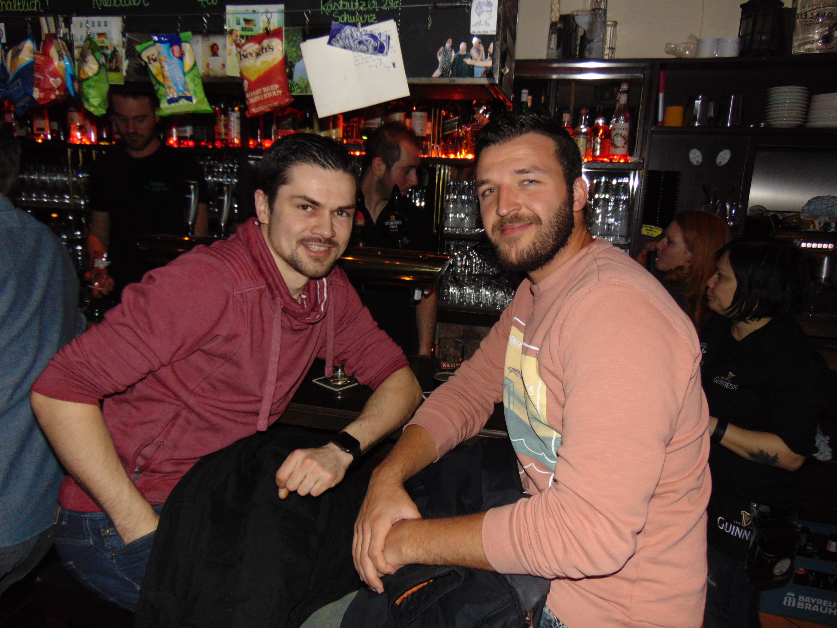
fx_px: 604
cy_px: 314
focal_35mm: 25
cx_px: 418
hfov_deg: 69.4
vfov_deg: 54.9
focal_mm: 4.5
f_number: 3
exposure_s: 1/30
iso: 200
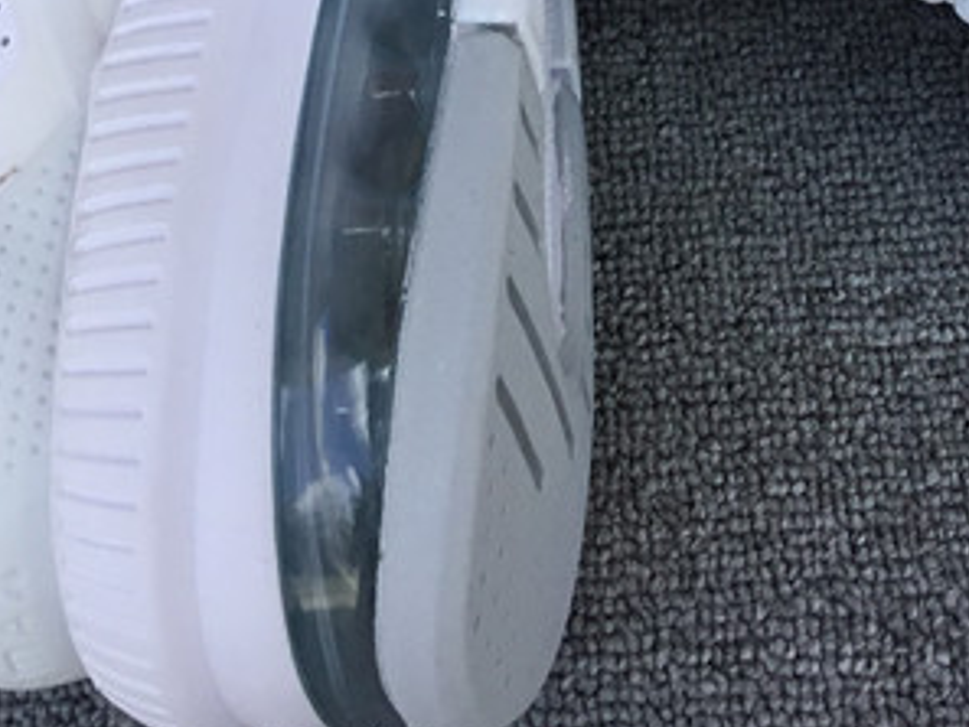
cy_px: -344
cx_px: 701
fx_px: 2632
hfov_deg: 20.7
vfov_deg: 14.7
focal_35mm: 94
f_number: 2.4
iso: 25
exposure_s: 1/339
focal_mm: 3.3
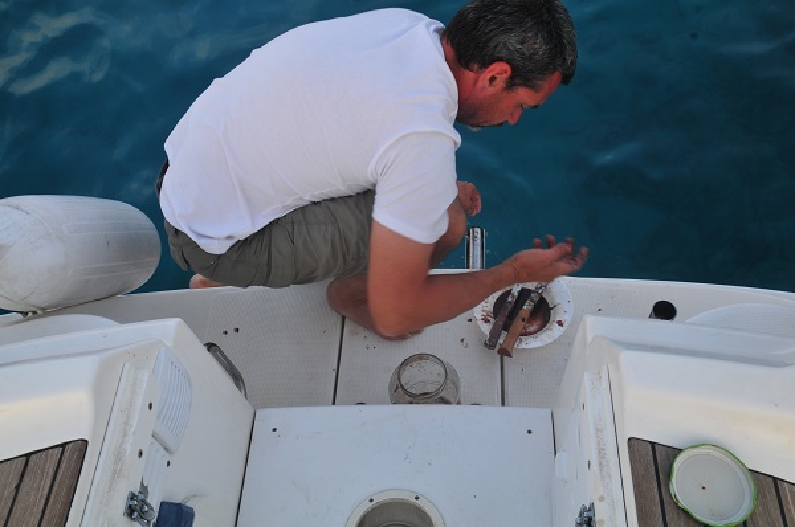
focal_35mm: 33
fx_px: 728
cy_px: 264
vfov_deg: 39.8
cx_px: 398
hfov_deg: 57.3
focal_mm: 22
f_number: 11
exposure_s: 1/50
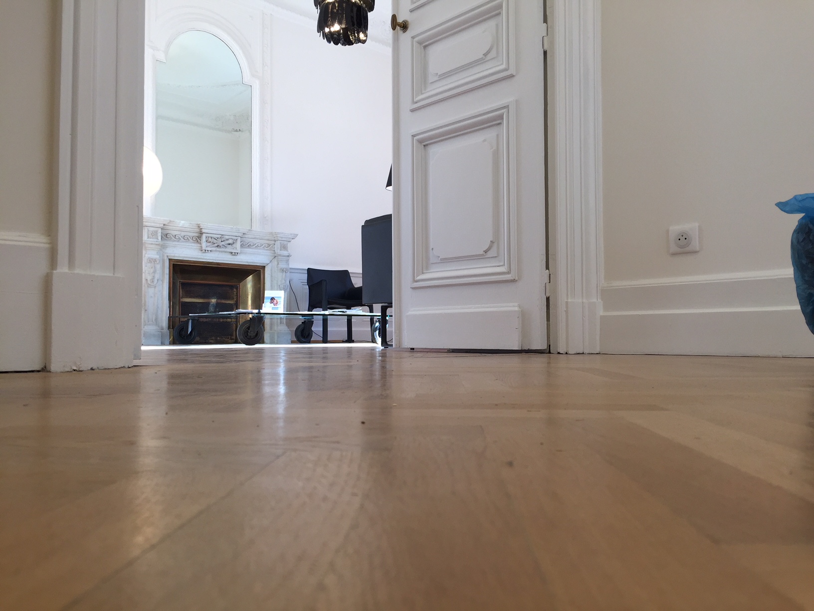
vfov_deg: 48.2
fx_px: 682
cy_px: 306
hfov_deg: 61.7
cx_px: 407
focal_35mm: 29
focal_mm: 4.15
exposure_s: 1/100
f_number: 2.2
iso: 40
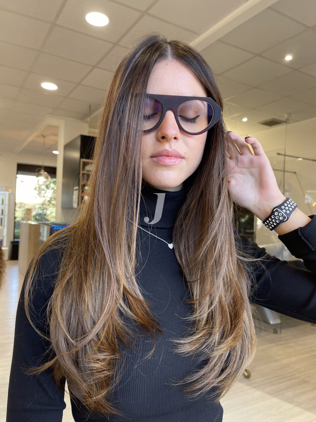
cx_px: 155
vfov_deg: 65.3
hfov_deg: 51.4
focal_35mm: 27
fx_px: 328
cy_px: 208
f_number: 1.6
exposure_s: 1/100
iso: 80
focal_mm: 5.1
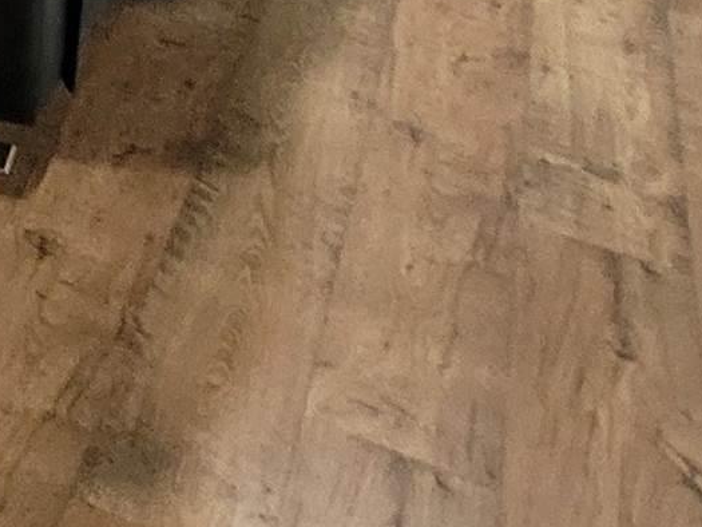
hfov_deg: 20.1
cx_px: -488
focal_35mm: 76
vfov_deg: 14.6
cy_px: -639
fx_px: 1542
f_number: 2.2
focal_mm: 1.74
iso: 400
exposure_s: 1/60
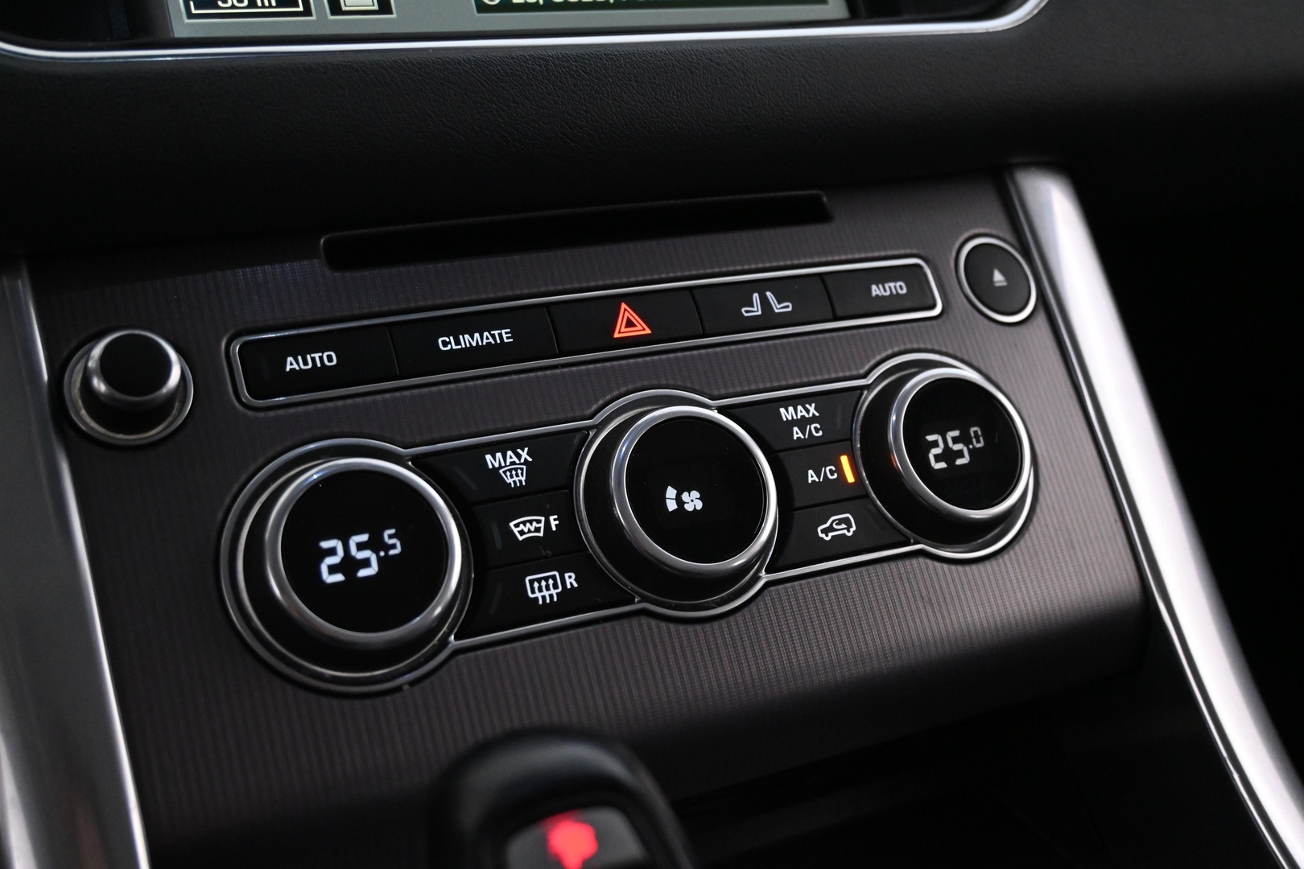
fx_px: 1494
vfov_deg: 32.4
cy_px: 434
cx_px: 652
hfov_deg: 47.2
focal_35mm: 41
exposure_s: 1/40
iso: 4000
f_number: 4.5
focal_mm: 27.5
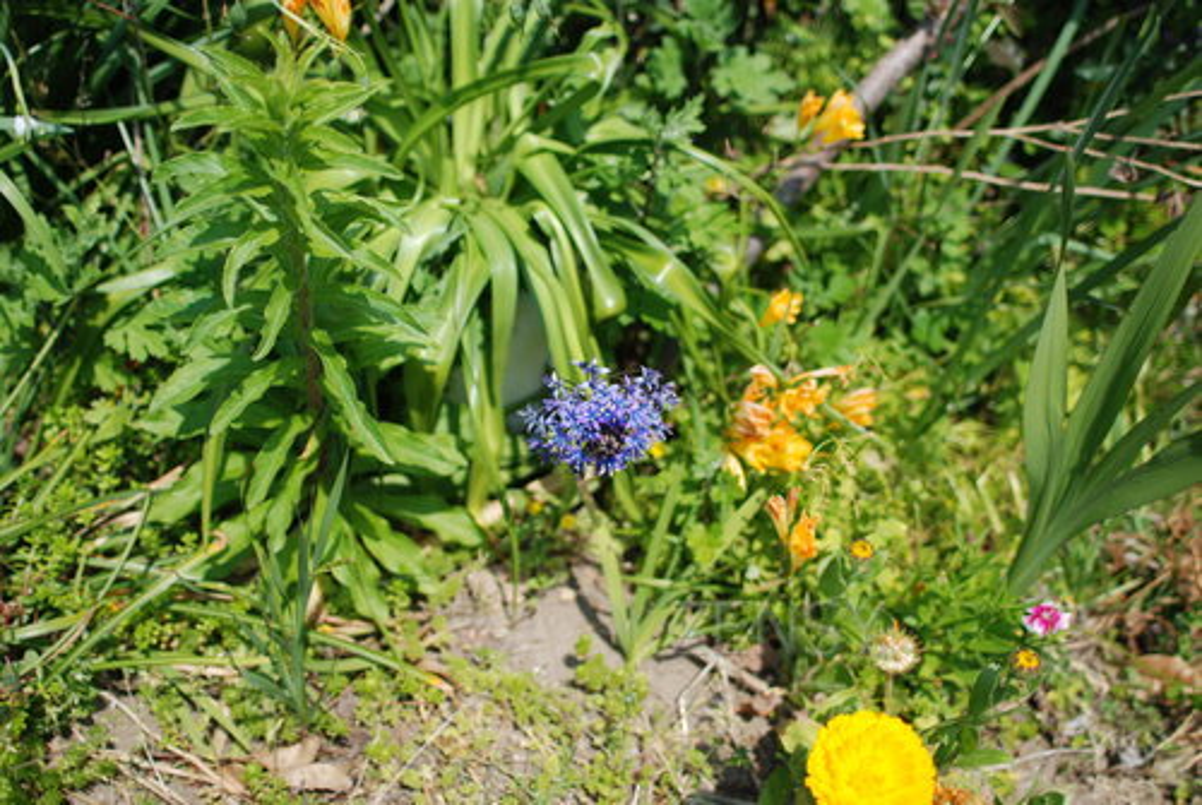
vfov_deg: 37.0
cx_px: 601
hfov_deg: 53.1
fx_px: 1204
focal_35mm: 36
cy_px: 402
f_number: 2.2
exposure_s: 1/4000
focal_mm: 24
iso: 160
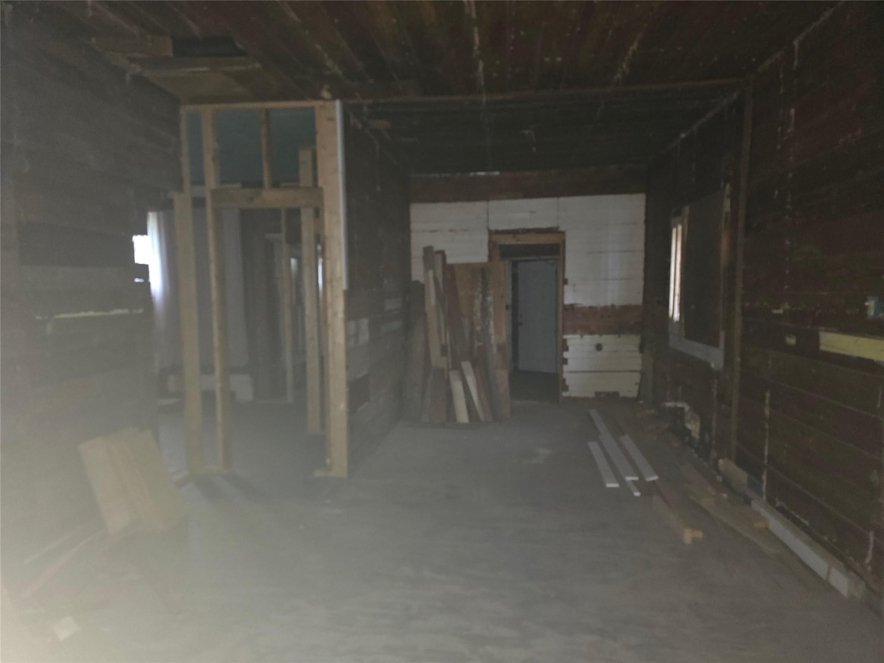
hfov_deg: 73.9
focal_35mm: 23
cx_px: 442
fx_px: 587
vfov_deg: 58.9
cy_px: 332
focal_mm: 6.3
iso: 500
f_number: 1.7
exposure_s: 1/12
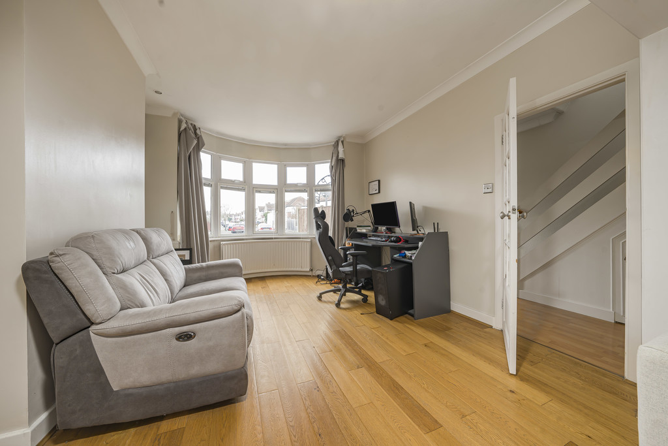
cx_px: 334
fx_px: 223
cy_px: 223
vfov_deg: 90.0
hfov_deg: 112.6
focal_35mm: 12
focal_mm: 12
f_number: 9
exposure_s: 1/6
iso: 320
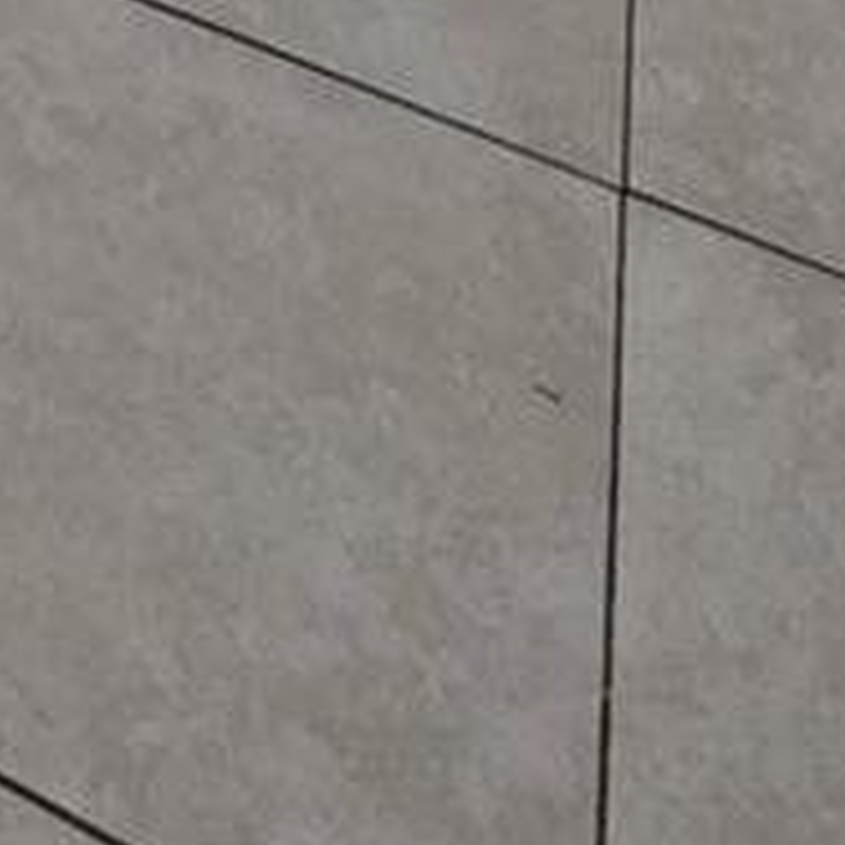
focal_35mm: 73
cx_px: -367
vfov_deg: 12.0
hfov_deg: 20.7
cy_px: -1614
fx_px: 2016
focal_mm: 2.2
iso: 160
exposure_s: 1/60
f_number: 2.2
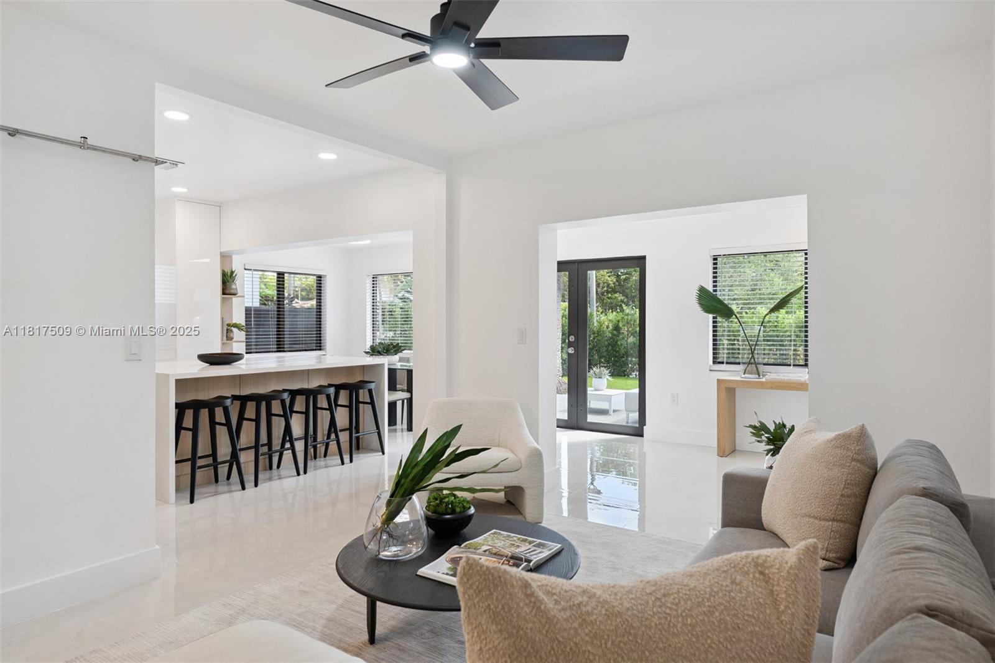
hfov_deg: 81.2
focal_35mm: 21
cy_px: 332
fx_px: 580
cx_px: 498
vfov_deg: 59.5
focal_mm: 21
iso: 250
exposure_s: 1/60
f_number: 7.1
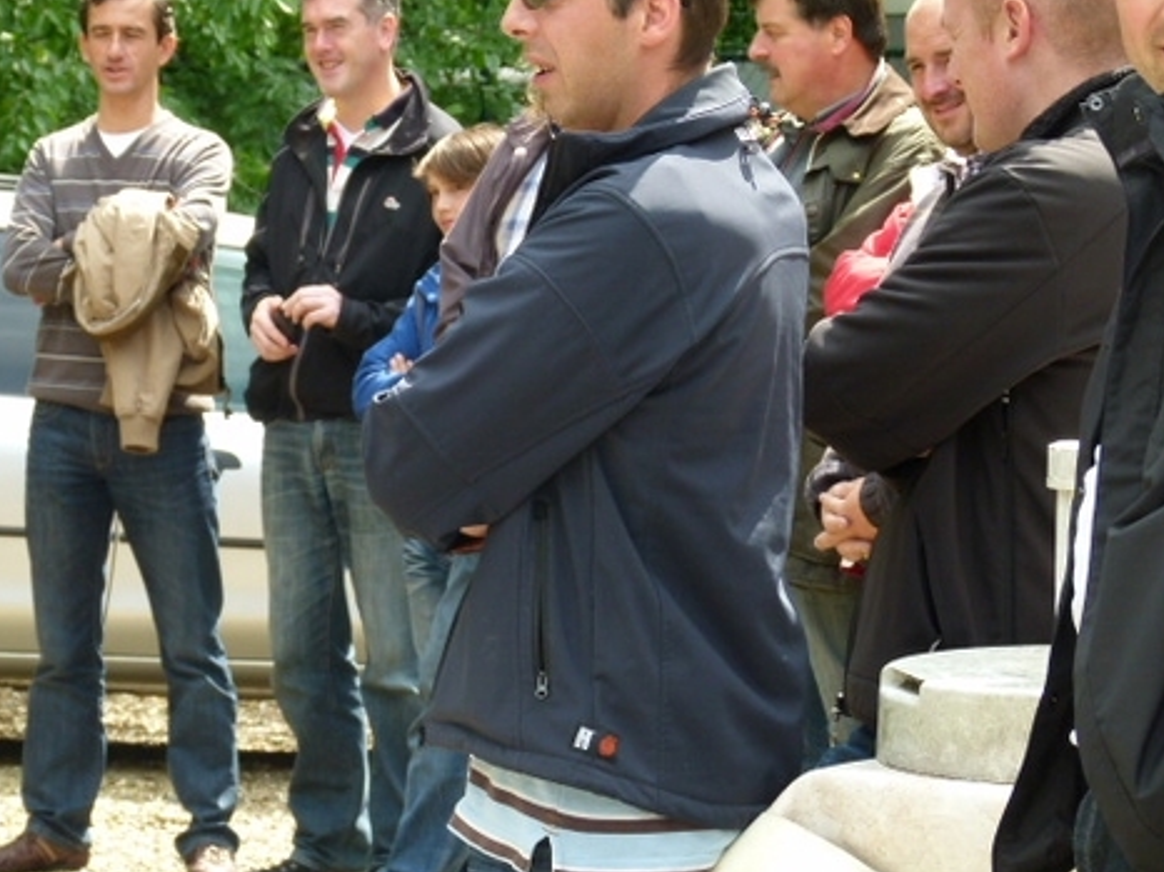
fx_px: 5713
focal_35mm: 170
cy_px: 415
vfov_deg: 8.7
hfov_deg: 11.6
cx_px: 552
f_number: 4
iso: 100
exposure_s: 1/160
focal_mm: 23.7
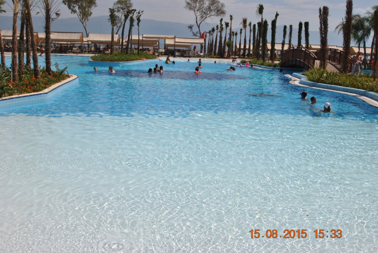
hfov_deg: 53.1
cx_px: 189
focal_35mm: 36
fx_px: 378
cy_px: 126
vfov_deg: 37.0
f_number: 10
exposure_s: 1/400
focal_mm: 24
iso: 100
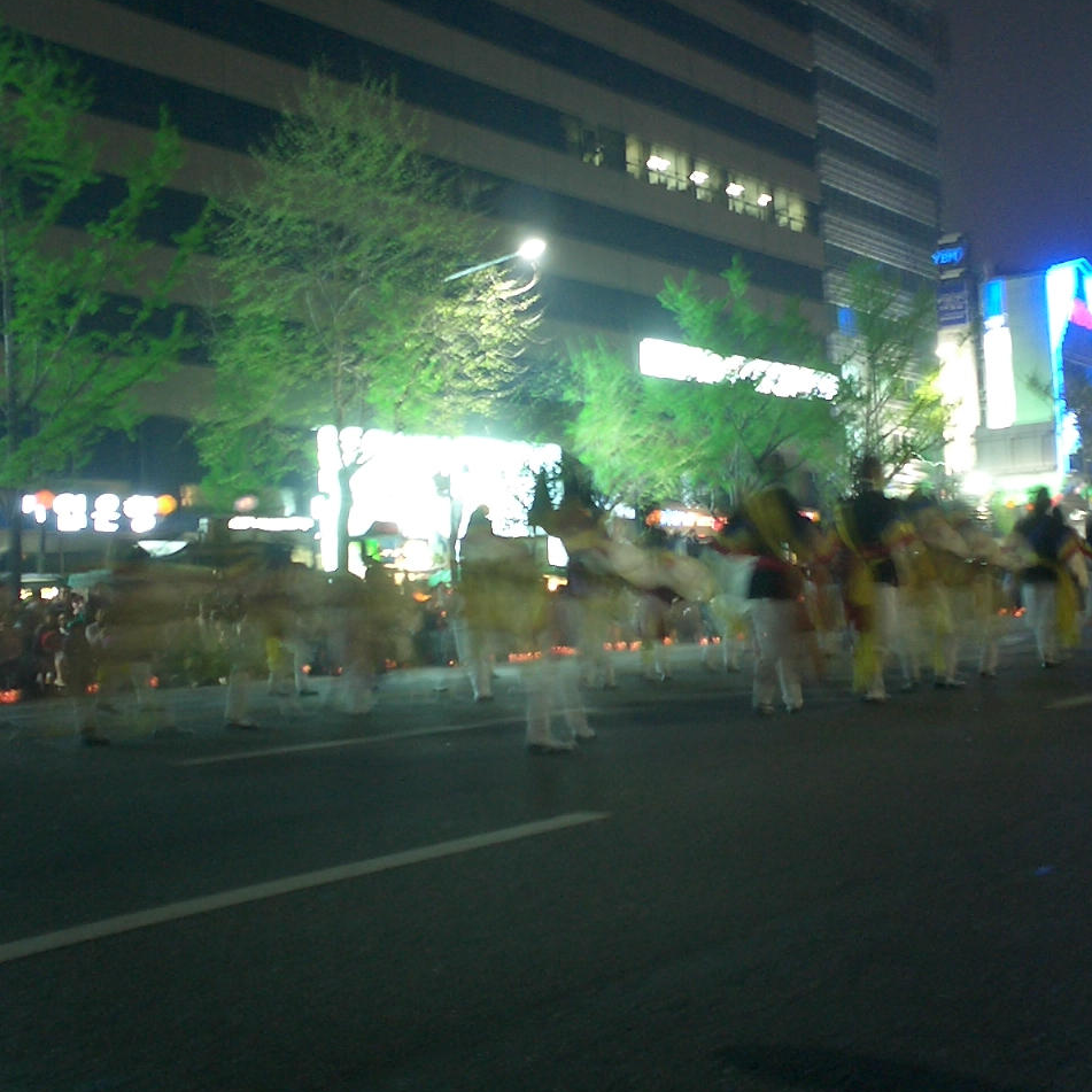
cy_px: 547
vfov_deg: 38.3
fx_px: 1570
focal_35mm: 44
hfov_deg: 38.3
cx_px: 579
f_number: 3.5
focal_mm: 5.6
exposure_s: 1/1.25
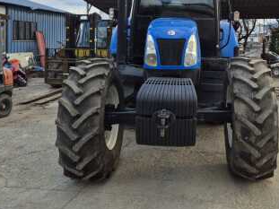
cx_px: 175
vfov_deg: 34.7
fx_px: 322
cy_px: 37
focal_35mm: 40
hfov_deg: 46.4
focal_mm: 5.4
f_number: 1.8
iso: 25
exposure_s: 1/526
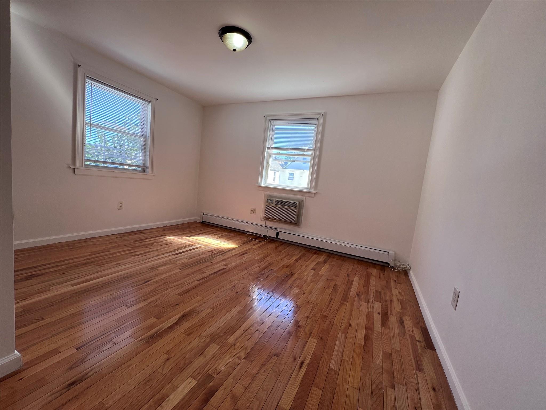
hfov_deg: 106.2
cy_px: 205
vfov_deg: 89.9
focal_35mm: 13
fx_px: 205
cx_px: 273
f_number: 1.8
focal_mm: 1.57
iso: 32
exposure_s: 1/99
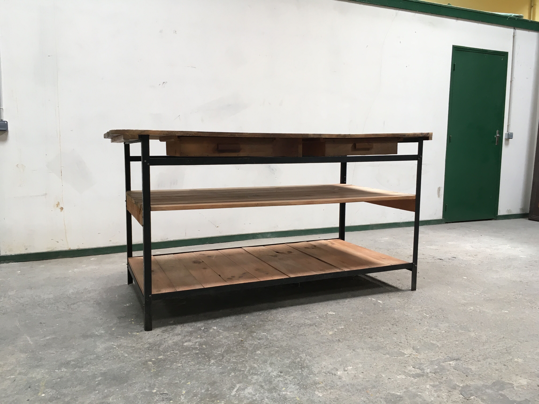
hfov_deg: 61.7
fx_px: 452
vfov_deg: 48.2
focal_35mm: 29
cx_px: 270
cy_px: 202
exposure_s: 1/33
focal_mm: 4.15
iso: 25
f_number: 2.2
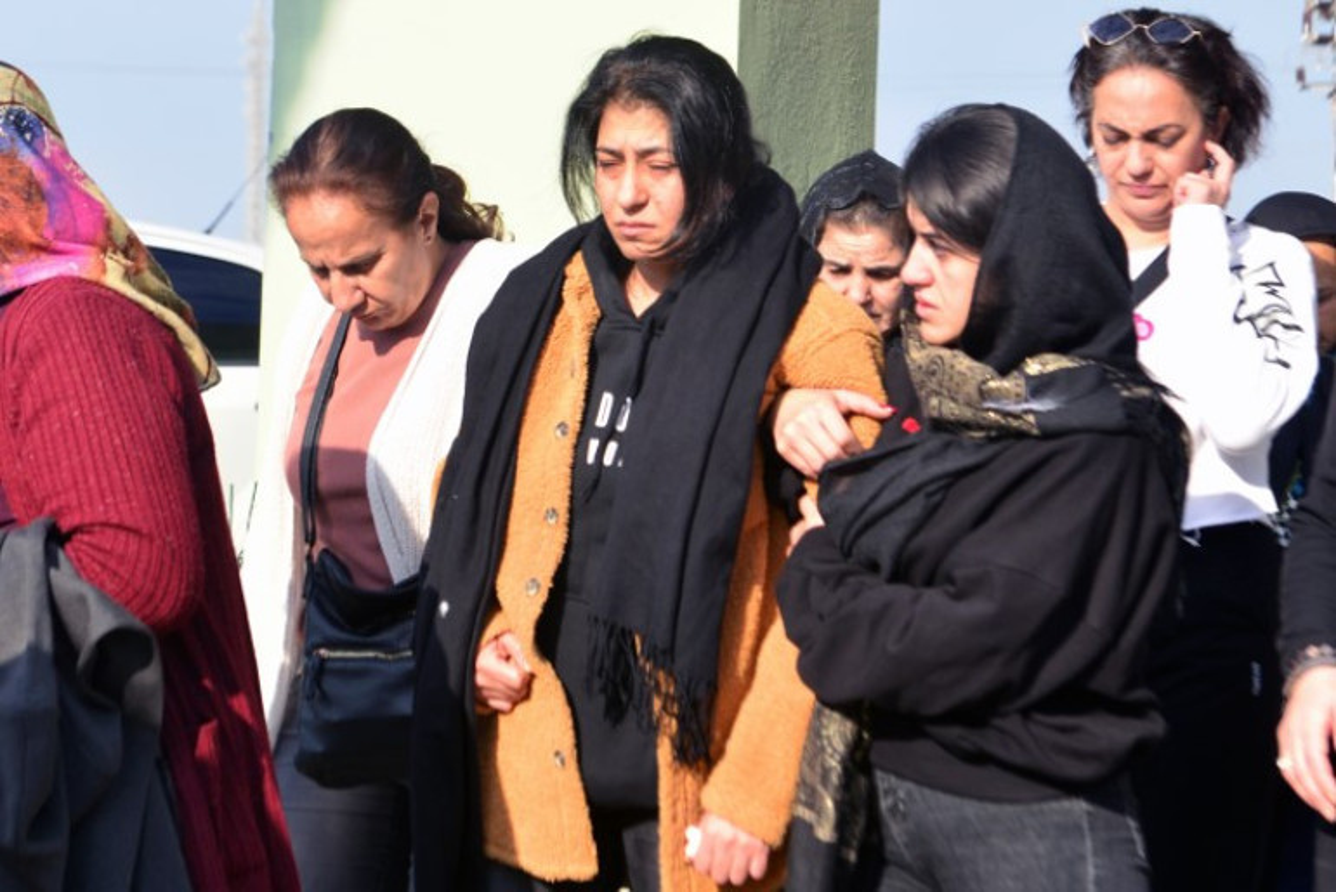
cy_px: 446
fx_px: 2599
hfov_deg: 28.8
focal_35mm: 70
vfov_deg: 19.5
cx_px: 668
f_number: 5.6
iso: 400
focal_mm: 70
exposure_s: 1/800
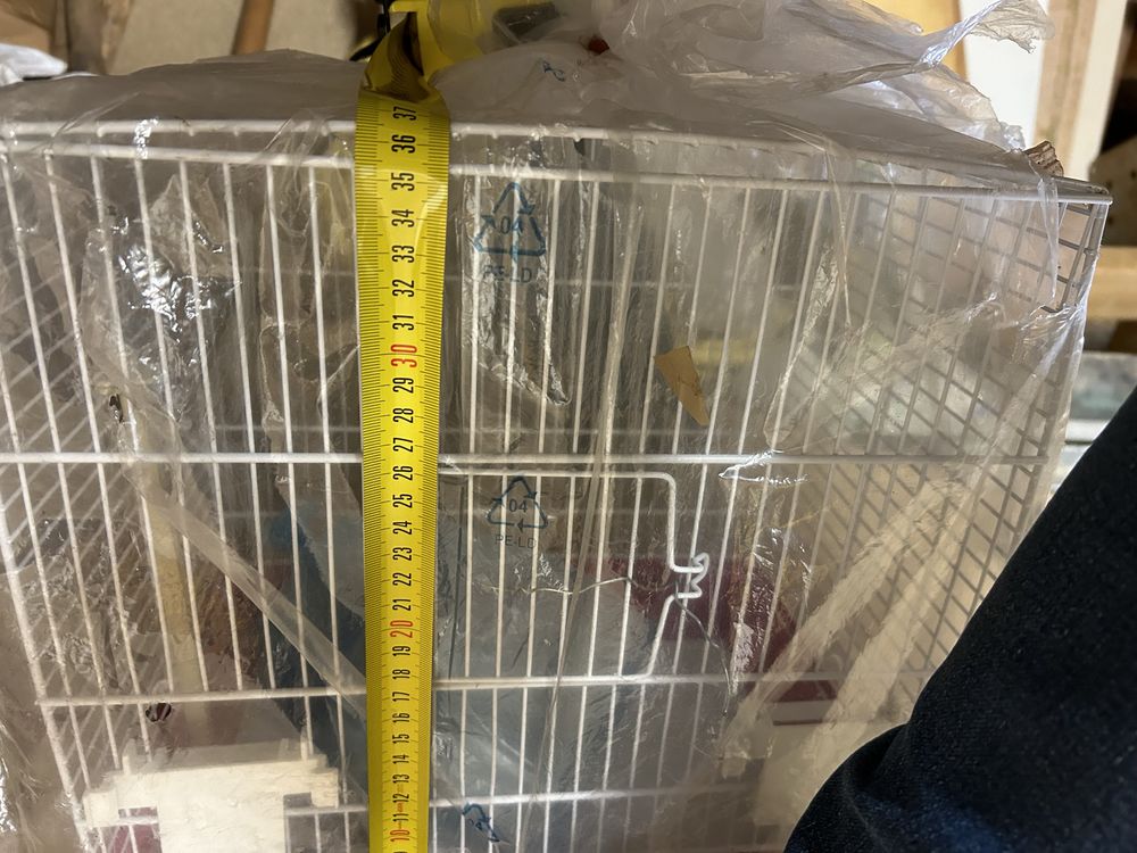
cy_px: 426
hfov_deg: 67.3
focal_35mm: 26
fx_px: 854
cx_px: 568
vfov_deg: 53.1
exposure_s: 1/50
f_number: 1.5
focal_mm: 5.7
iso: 400
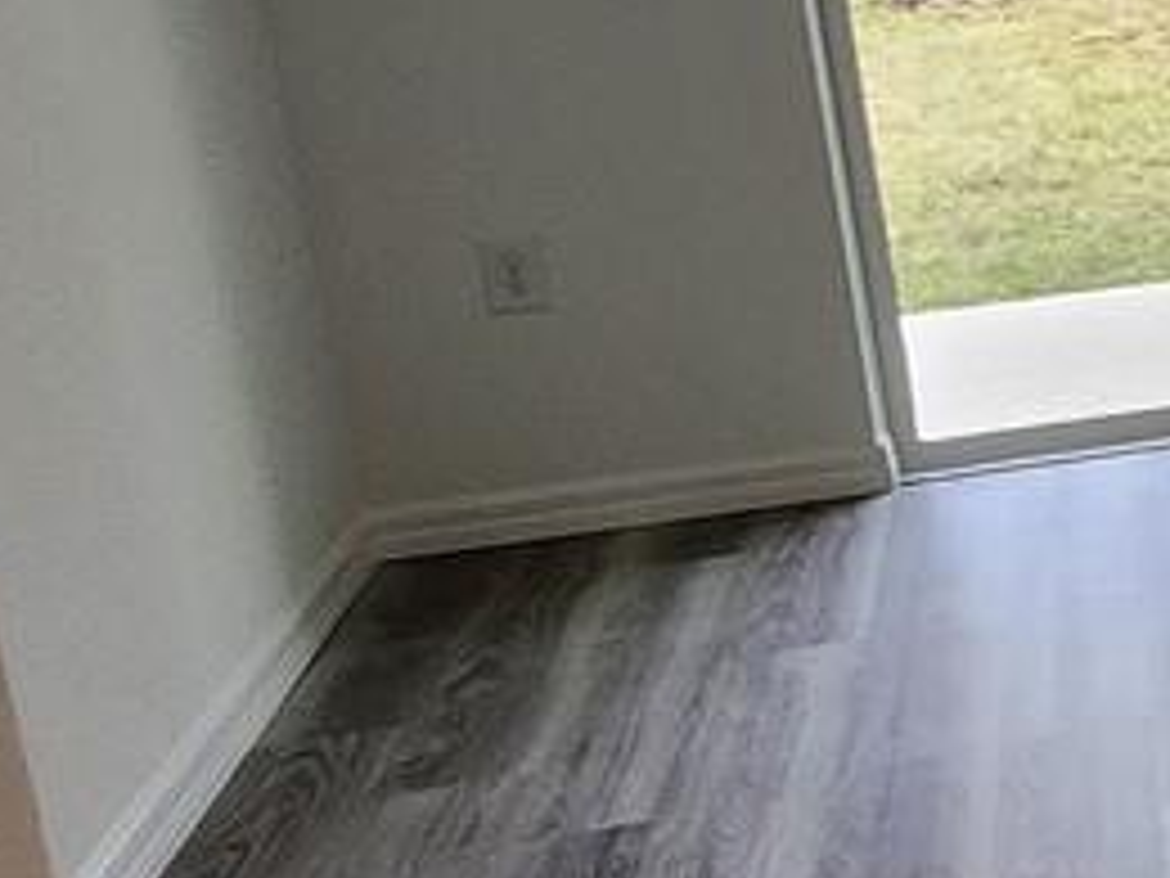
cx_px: 2835
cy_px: 176
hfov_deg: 14.7
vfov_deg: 18.3
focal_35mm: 80
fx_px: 2704
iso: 64
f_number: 2.2
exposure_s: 1/60
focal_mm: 1.74
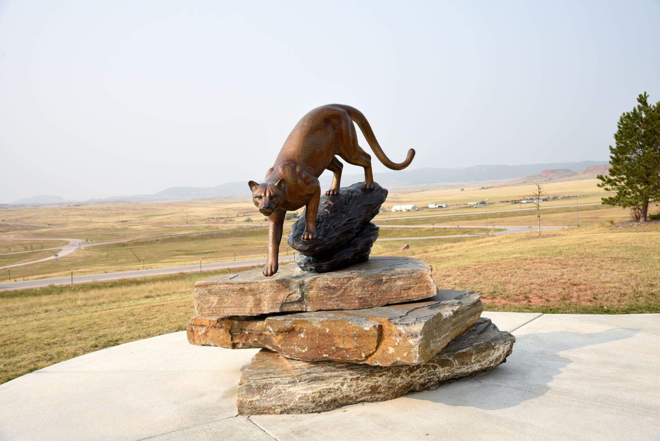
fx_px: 642
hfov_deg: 54.4
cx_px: 330
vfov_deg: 37.9
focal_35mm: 35
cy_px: 220
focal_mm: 35
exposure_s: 1/200
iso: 100
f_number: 7.1
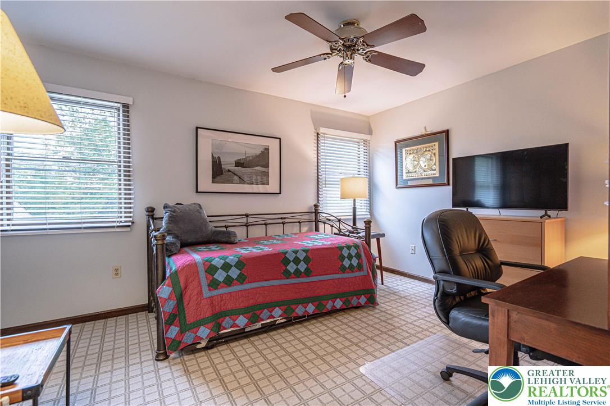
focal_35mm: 16
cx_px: 305
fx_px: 271
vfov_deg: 73.7
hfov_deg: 96.8
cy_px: 203
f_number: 4
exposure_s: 1/500
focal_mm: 16
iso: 1250
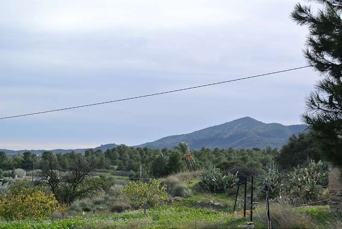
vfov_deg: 19.0
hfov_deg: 28.0
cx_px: 171
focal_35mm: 72
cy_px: 114
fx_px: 685
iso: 100
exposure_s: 1/250
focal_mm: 26.7
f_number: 5.6
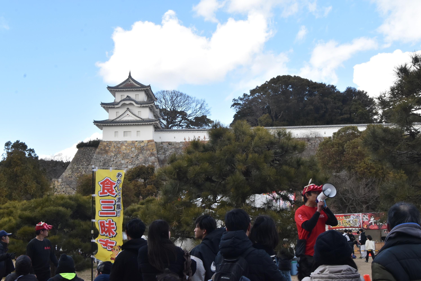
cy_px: 140
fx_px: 544
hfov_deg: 42.3
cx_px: 210
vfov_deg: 29.0
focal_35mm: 46
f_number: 14
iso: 800
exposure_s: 1/160
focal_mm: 31
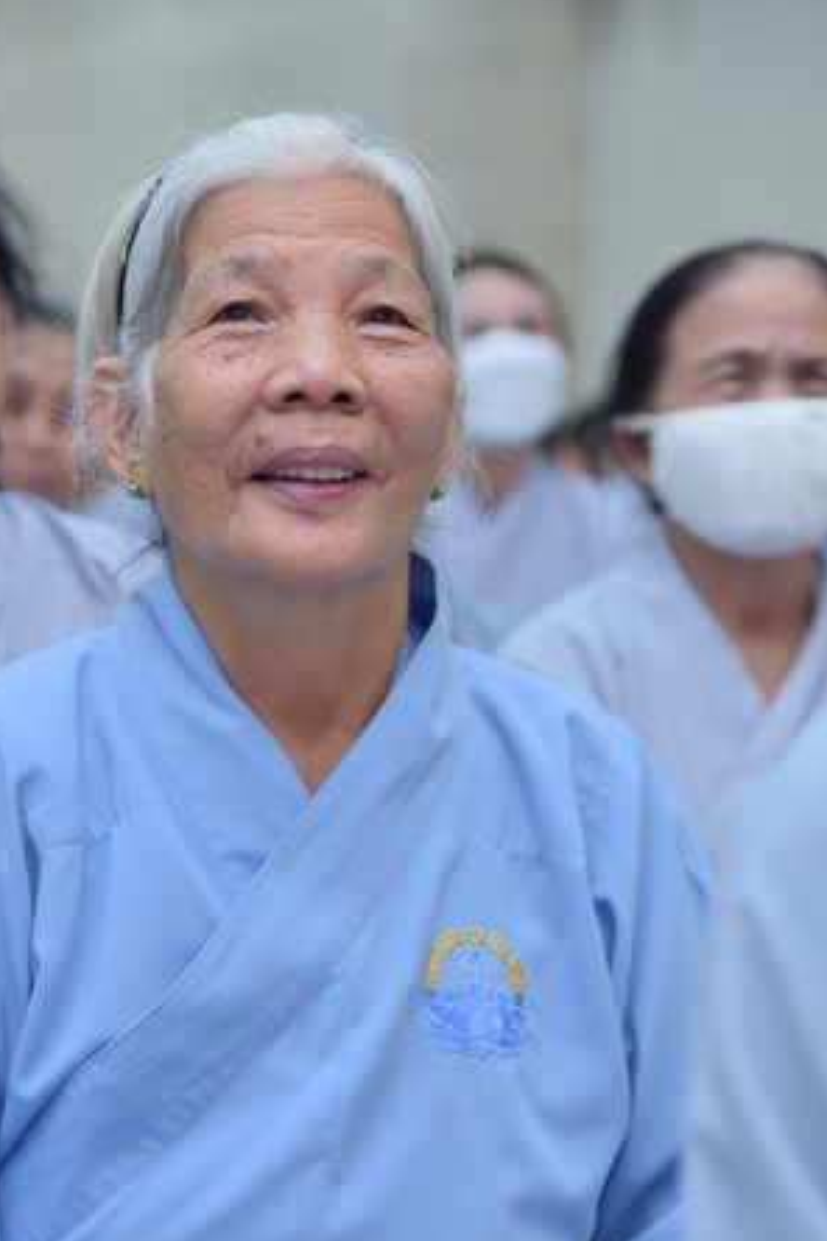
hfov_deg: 10.9
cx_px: 277
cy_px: 797
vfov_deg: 16.2
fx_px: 4341
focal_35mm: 126
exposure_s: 1/125
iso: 1000
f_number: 4.5
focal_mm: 86
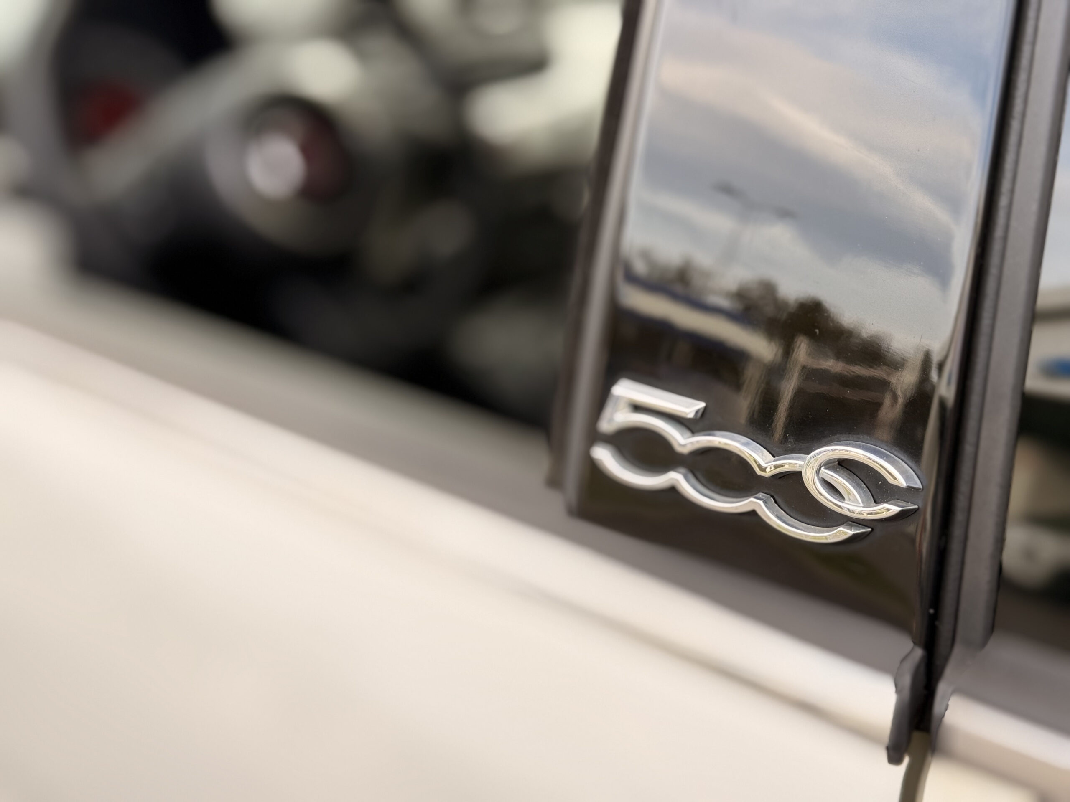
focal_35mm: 48
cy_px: 401
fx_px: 1484
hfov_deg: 39.7
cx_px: 535
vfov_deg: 30.3
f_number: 1.78
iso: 80
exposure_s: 1/324
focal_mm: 6.76
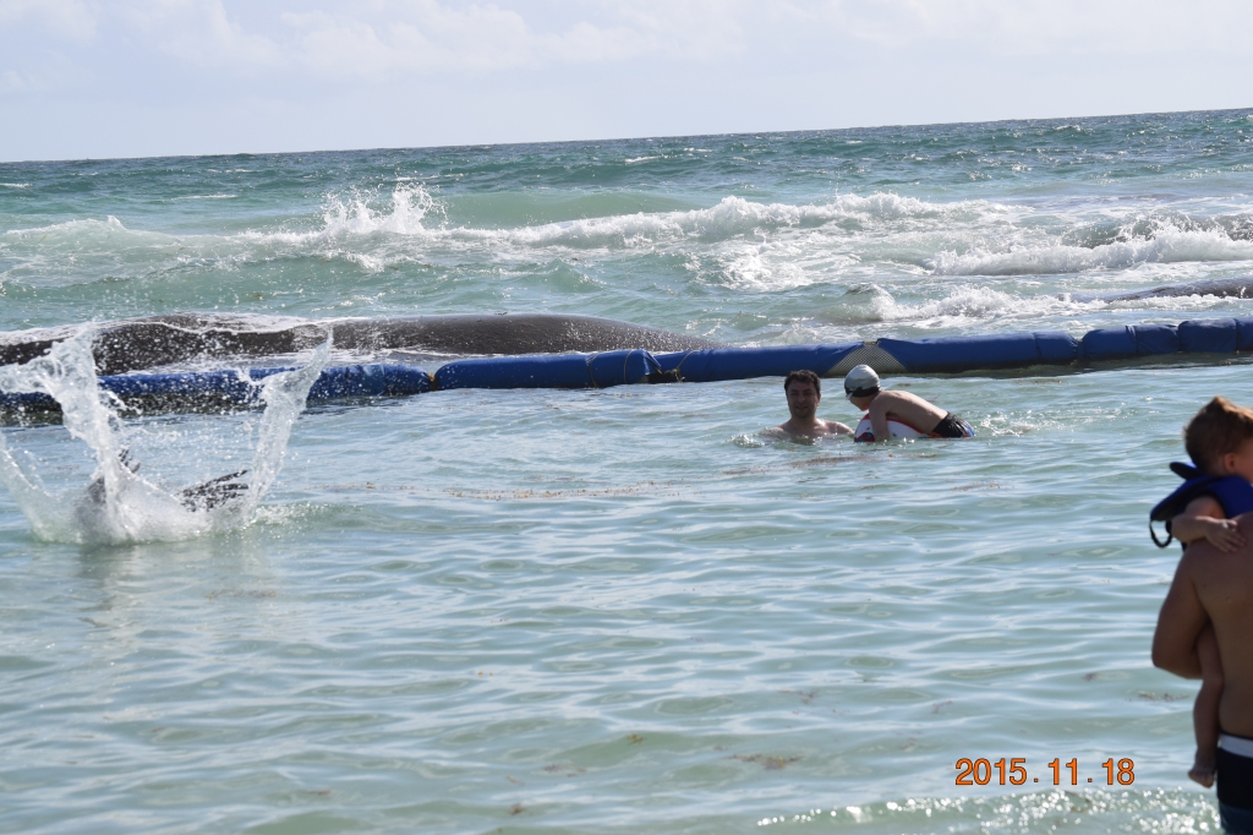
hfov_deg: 17.5
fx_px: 4071
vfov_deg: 11.7
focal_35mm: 117
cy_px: 418
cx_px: 626
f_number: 8
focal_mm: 78
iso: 400
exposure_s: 1/2000
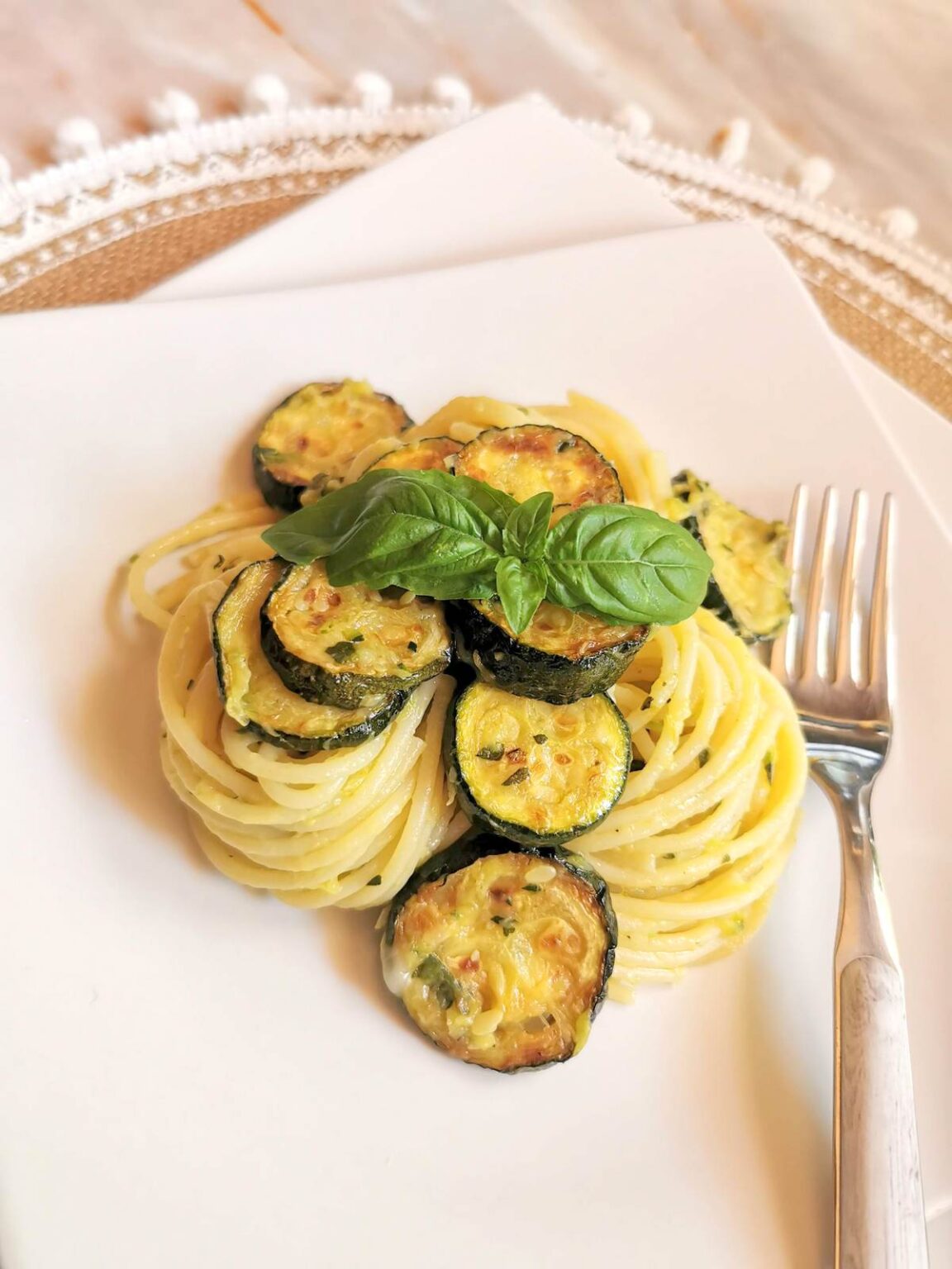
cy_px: 634
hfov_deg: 51.4
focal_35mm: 27
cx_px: 476
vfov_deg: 65.3
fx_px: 990
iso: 250
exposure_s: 1/100
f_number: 1.6
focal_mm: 5.56
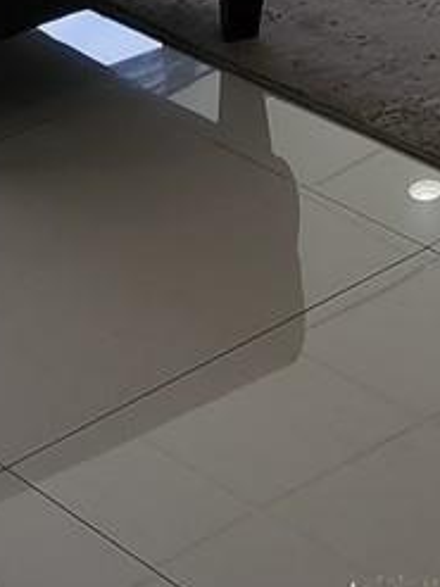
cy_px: -813
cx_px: 499
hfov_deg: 9.8
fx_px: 2527
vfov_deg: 11.2
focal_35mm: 149
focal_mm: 6.4
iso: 25
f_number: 1.8
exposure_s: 1/120
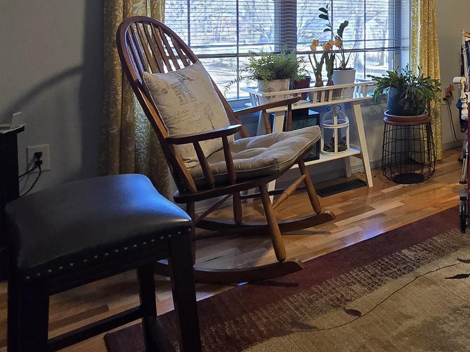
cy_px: 23
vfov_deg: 39.3
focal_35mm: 33
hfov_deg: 47.2
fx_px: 448
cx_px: 457
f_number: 2.2
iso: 250
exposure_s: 1/60
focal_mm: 2.2
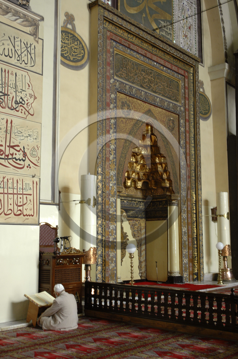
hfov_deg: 31.8
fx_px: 417
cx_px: 119
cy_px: 180
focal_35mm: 42
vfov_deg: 46.4
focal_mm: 28
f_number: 2.8
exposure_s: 1/6
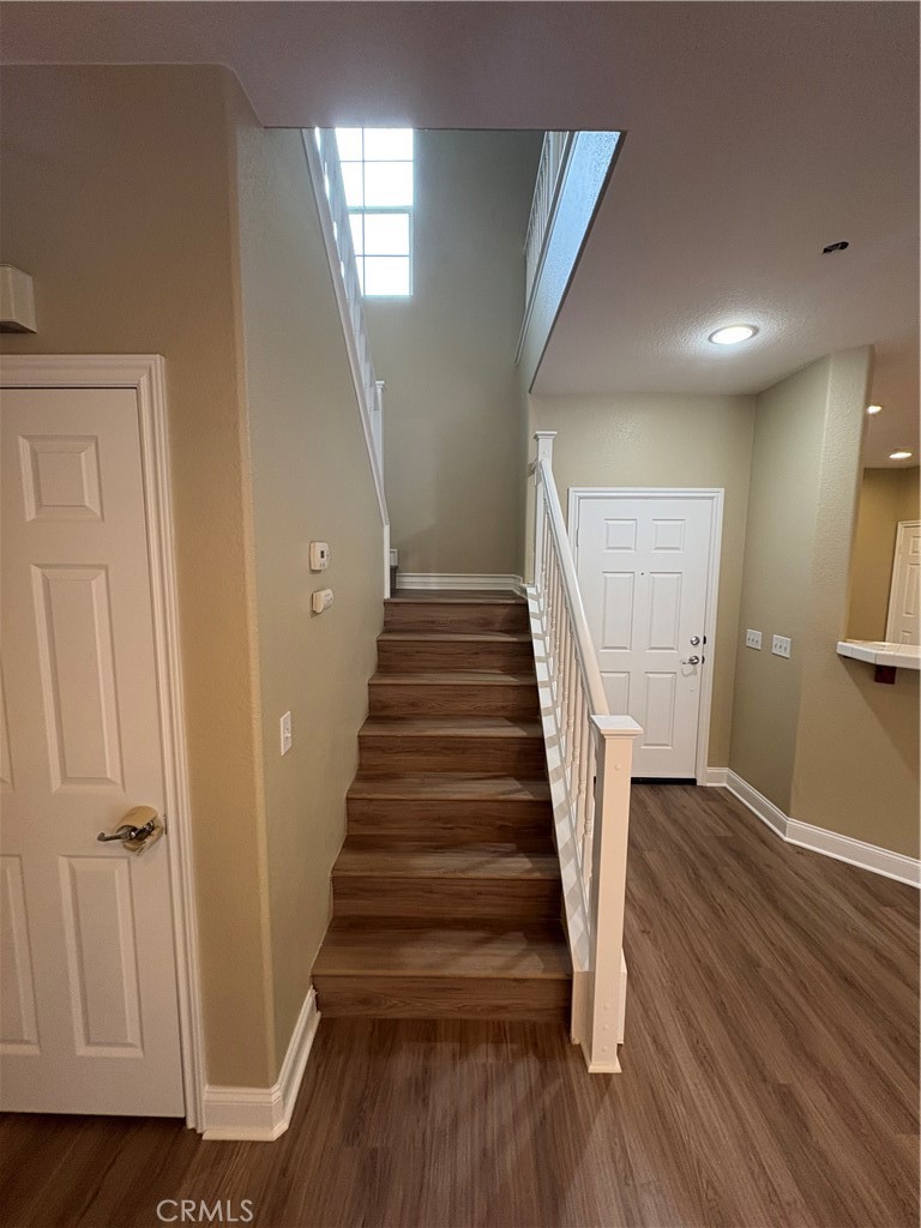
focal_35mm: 14
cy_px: 614
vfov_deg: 102.1
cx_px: 460
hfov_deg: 85.7
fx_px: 497
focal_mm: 2.22
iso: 200
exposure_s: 1/60
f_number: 2.2
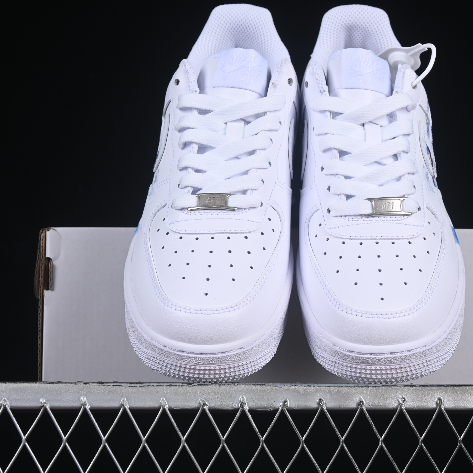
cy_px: 236
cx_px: 295
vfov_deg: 18.1
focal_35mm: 96
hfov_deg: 18.1
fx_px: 1484
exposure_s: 1/80
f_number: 8
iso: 160
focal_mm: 50
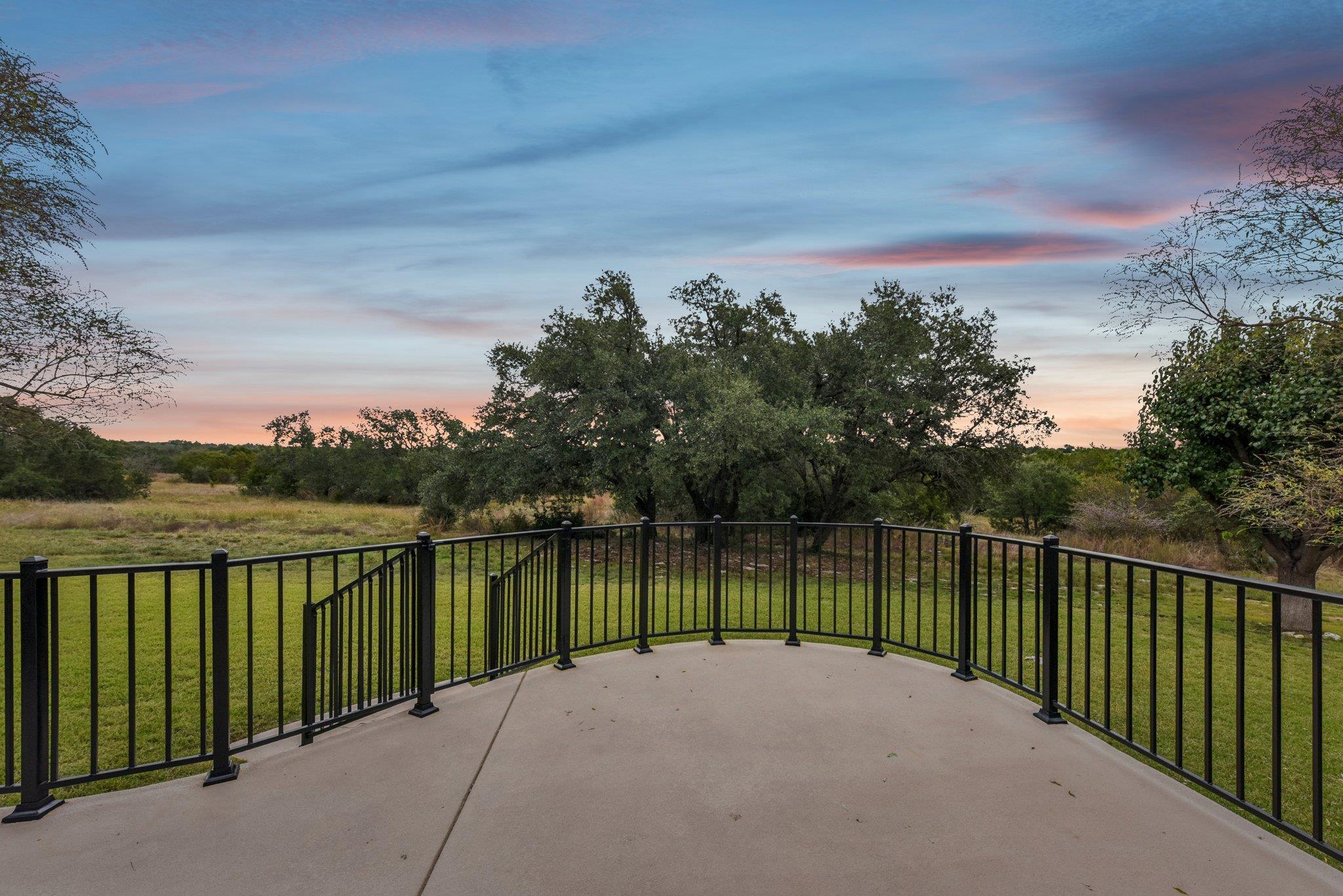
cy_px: 448
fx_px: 522
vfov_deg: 81.2
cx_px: 672
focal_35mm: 14
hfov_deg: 104.2
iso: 400
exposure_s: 1/400
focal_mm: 14
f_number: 8
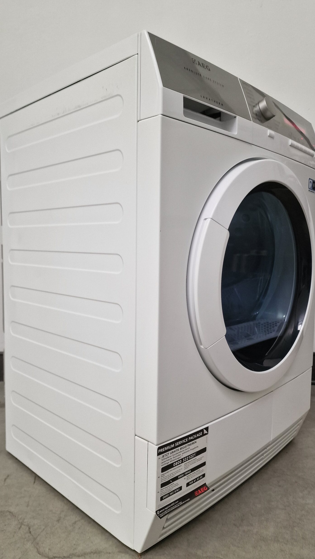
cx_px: 163
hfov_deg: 44.4
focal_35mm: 26
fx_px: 386
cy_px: 286
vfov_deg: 71.9
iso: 160
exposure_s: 1/100
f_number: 1.8
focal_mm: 6.4
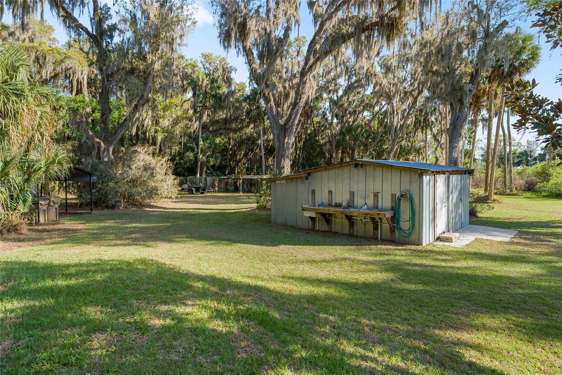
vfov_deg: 59.5
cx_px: 281
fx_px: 328
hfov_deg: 81.2
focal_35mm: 21
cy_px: 188
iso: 160
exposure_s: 1/80
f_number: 7.1
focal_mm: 21
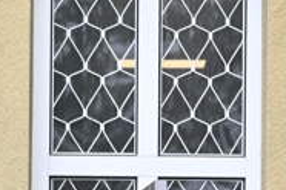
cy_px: 264
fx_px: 3090
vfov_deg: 3.5
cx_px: 472
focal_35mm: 389
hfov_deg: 5.2
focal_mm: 70
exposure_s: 1/640
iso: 1600
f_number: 4.5
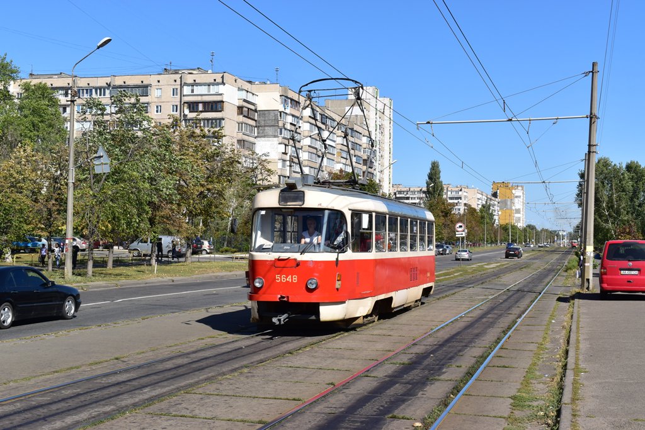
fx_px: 941
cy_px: 215
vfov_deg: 25.8
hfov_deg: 37.8
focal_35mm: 52
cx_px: 322
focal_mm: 35
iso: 200
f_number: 10
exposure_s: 1/400
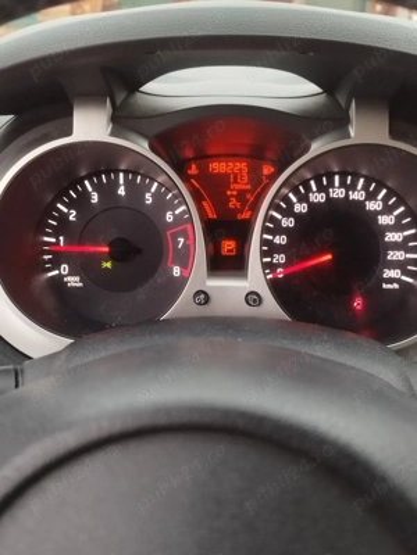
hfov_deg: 56.8
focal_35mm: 24
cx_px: 208
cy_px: 278
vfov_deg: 71.6
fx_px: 385
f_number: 1.89
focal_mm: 5.89
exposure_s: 1/33.3
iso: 400
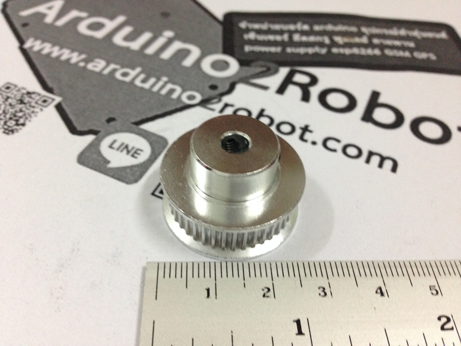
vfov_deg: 42.9
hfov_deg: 55.4
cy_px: 173
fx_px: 439
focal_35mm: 33
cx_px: 230
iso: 250
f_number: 2.4
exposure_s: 1/20
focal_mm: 4.12
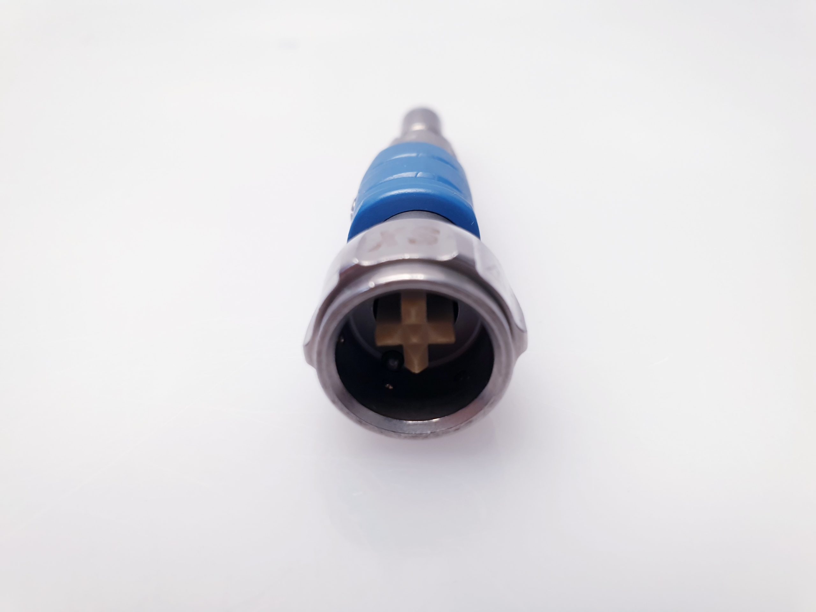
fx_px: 613
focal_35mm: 26
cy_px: 306
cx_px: 408
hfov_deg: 67.3
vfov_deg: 53.1
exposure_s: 1/50
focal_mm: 4.3
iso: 100
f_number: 2.4
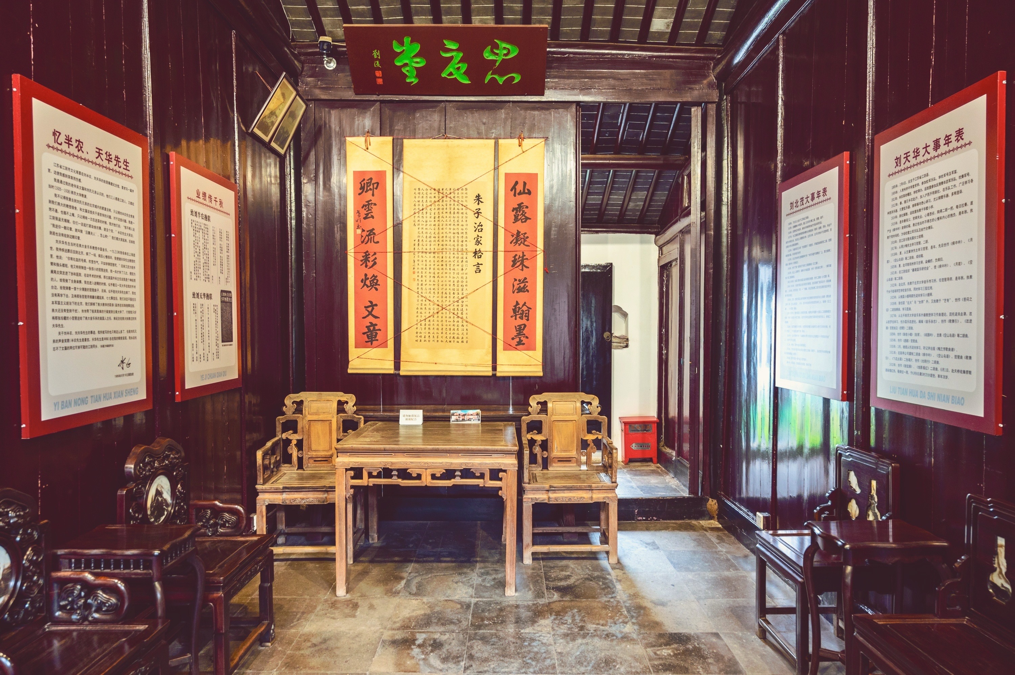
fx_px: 676
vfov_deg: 53.1
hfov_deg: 73.8
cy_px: 338
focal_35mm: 24
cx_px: 508
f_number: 4.5
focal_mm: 24
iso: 1000
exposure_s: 1/25
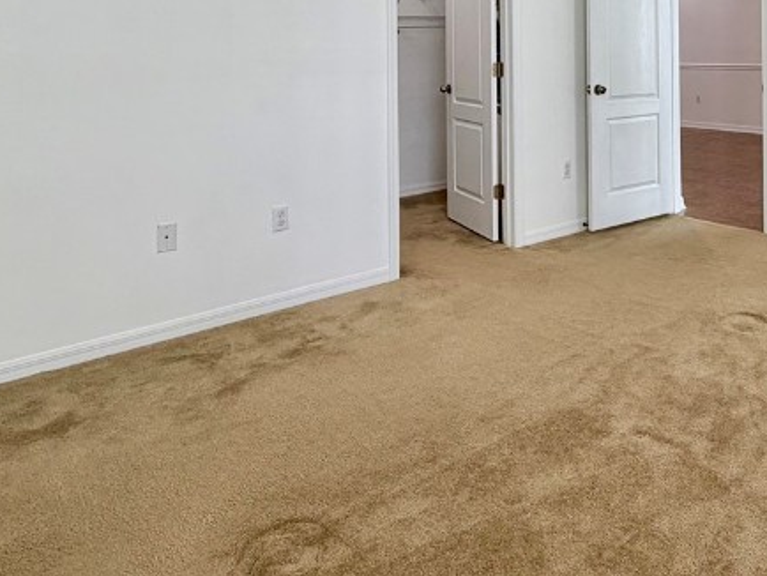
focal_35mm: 33
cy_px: 42
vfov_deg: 39.4
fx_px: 732
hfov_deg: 52.1
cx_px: 603
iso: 160
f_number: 2.2
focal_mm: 2.22
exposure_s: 1/120
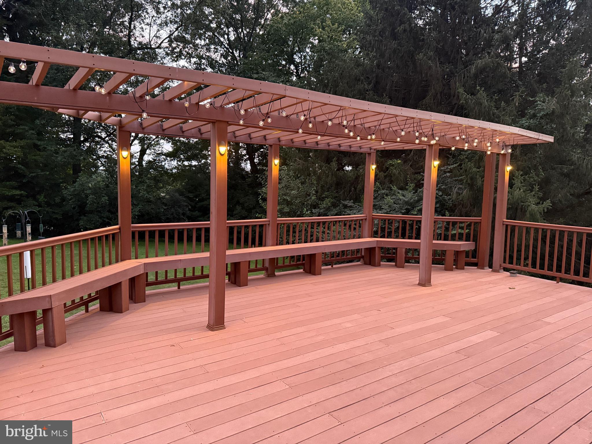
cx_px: 296
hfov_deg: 71.6
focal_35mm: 24
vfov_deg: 56.8
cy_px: 222
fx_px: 410
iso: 1000
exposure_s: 1/40
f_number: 1.78
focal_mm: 6.76
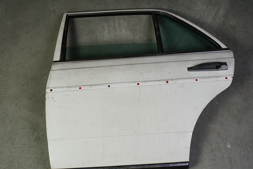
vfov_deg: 32.6
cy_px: 85
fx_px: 288
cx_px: 119
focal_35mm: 41
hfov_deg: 47.4
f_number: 8
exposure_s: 1/160
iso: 200
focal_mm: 36
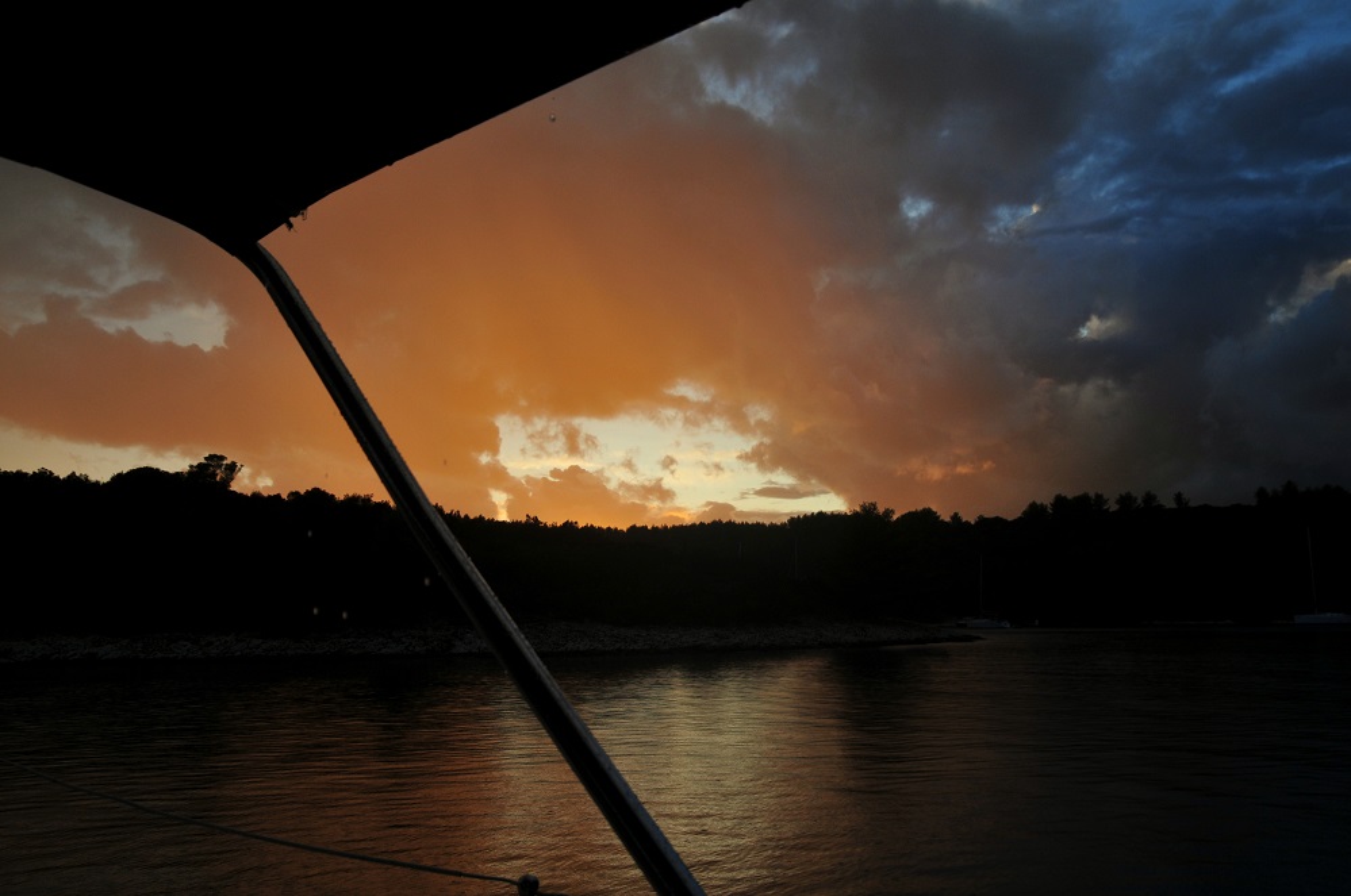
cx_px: 676
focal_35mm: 30
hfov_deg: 62.0
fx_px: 1124
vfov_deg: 43.5
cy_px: 448
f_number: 6.3
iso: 250
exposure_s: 1/500
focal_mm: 20
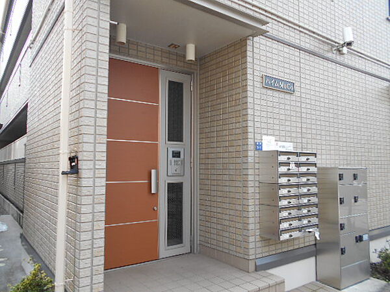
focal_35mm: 26
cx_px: 195
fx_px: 293
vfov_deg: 53.1
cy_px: 146
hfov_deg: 67.3
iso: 80
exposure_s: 1/250
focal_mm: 4.6
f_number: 3.2
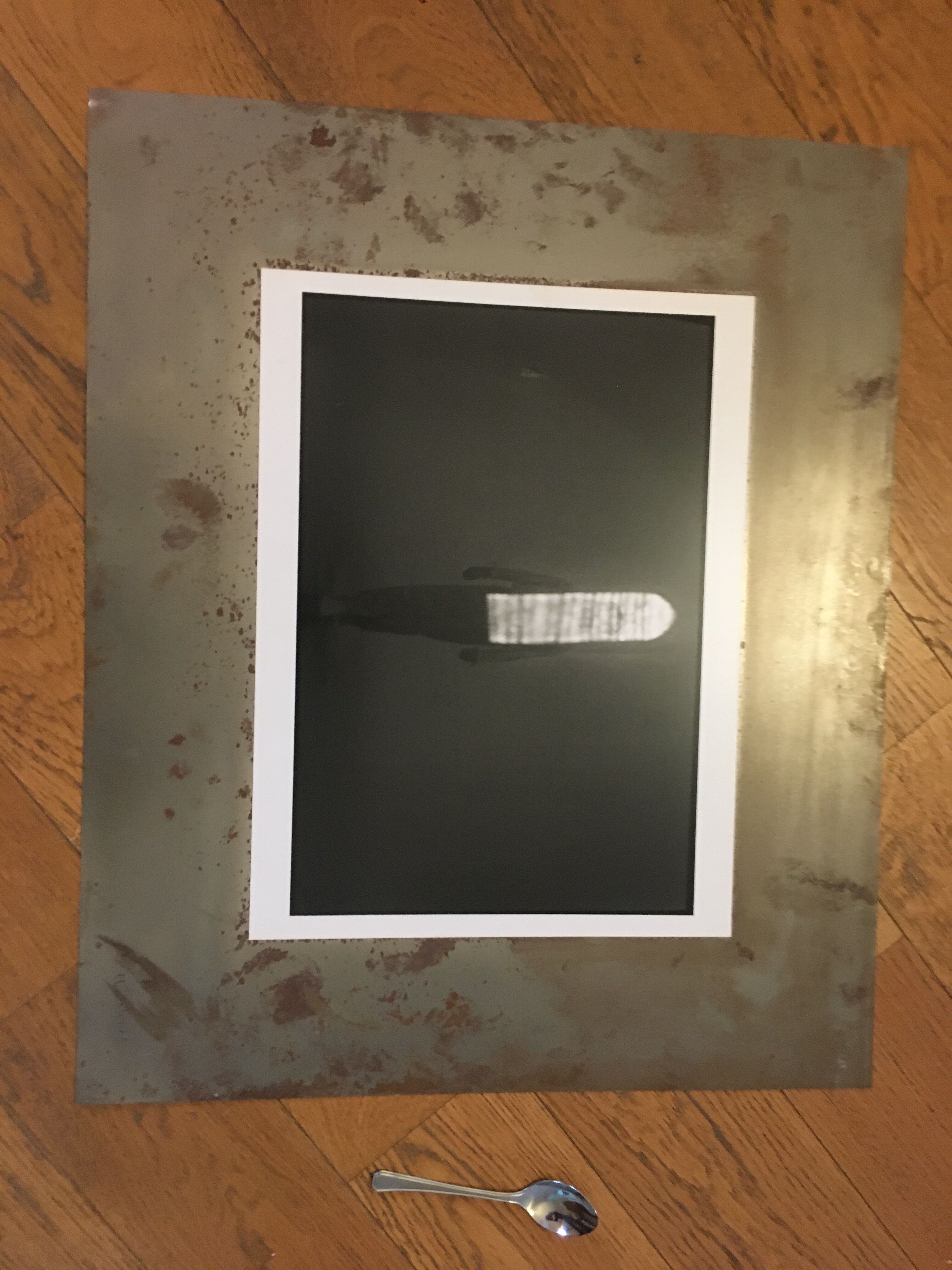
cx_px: 476
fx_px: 1063
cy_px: 635
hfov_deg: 48.2
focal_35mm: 29
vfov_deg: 61.7
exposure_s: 1/17
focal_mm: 4.15
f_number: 2.2
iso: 200
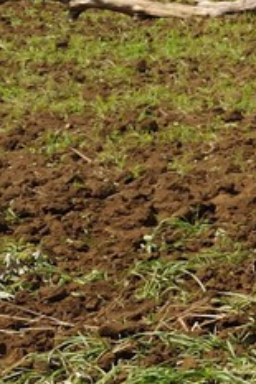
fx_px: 2275
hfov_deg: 5.3
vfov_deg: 9.7
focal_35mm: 213
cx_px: 1173
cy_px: 115
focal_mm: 31
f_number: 8
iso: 200
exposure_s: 1/320
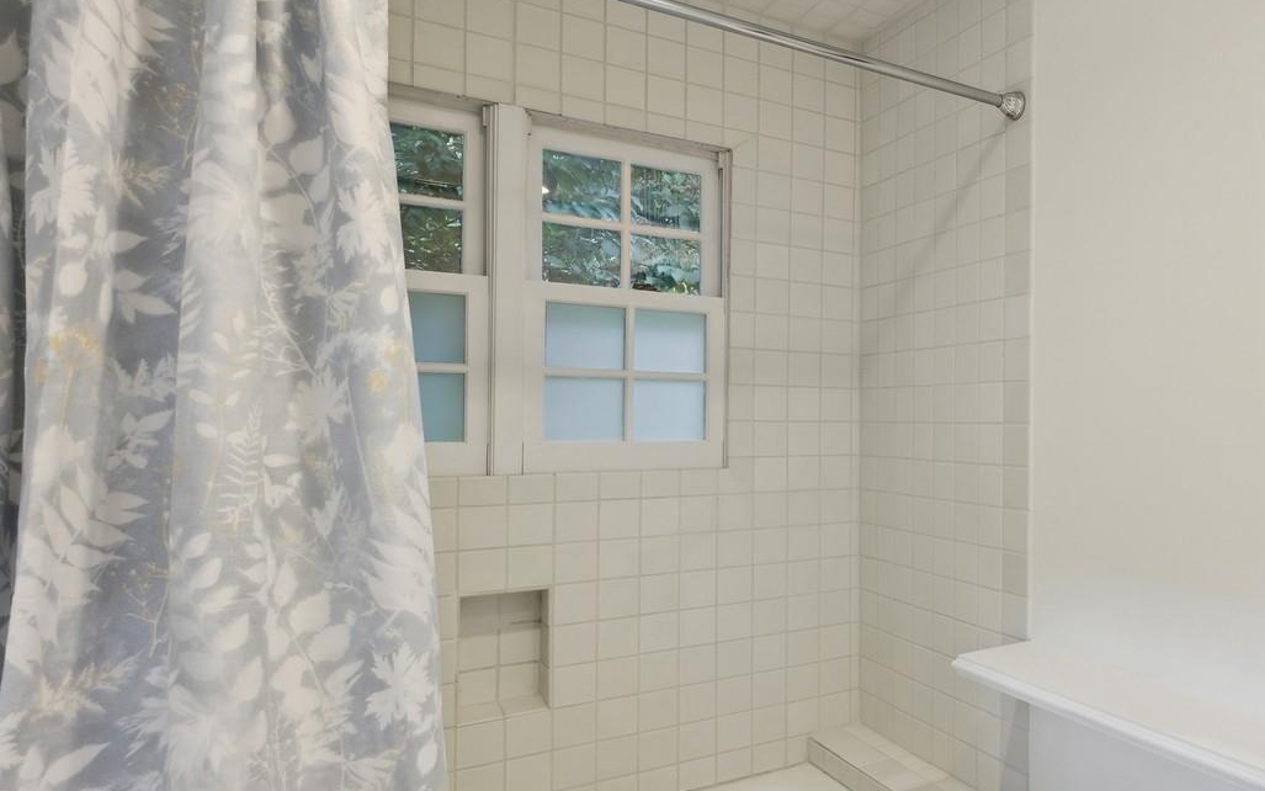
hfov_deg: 65.7
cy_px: 416
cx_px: 1020
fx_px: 862
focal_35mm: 25
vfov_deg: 49.3
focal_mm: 14
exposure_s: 1/50
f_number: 7.1
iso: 400
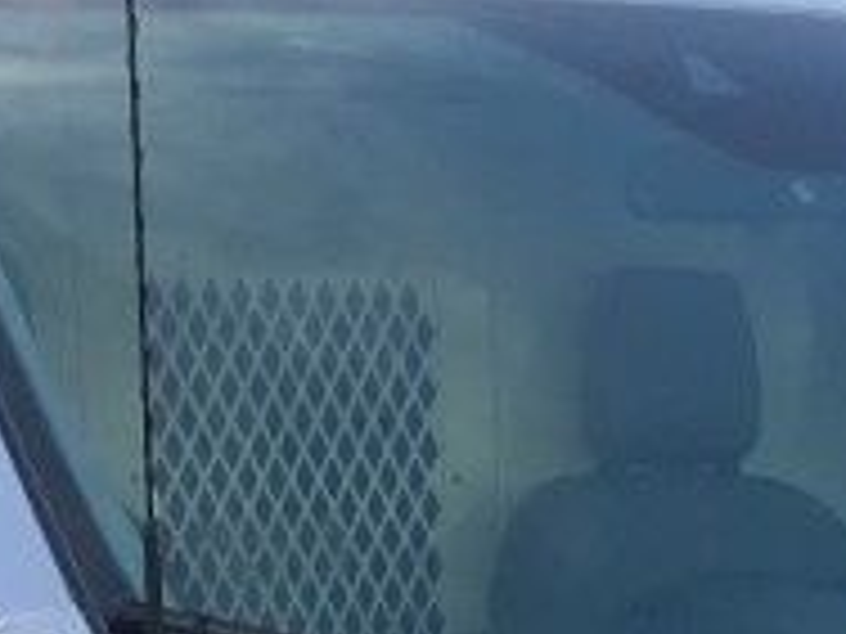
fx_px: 3861
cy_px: 1358
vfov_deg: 8.8
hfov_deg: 12.4
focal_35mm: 158
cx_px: 770
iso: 25
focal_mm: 4.15
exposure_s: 1/291
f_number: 2.2
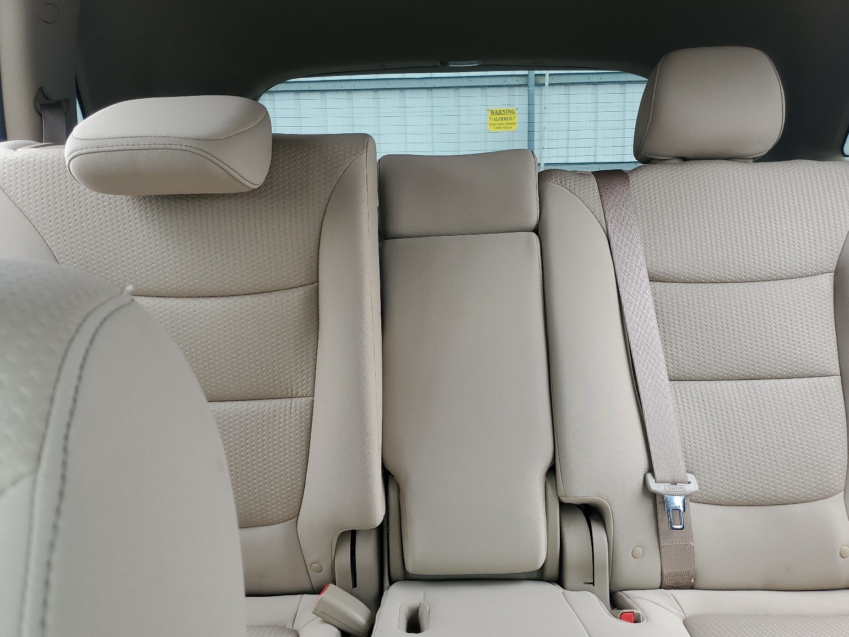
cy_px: 317
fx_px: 662
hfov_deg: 65.3
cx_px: 437
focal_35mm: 27
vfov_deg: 51.4
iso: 50
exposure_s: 1/294
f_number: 1.5
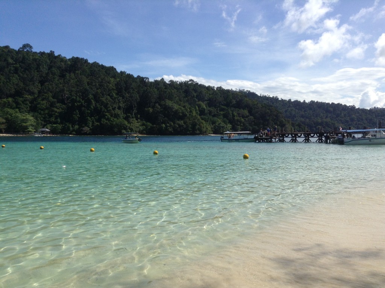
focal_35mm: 33
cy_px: 144
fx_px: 366
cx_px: 192
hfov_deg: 55.4
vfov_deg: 42.8
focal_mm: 3.3
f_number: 2.4
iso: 32
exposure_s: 1/1931
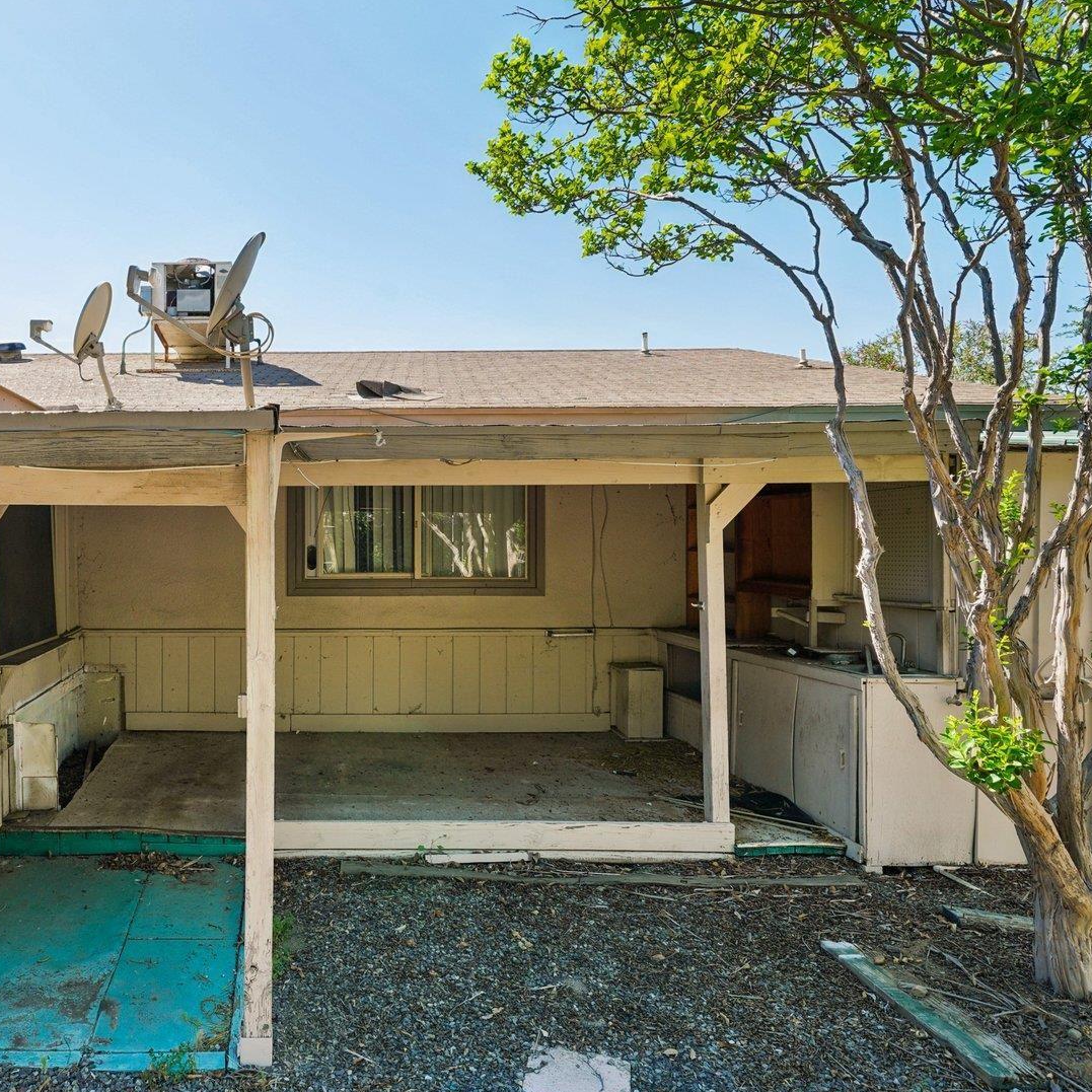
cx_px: 284
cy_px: 591
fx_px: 749
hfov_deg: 67.9
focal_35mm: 21
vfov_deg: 72.0
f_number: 8
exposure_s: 1/60
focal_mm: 13
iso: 100
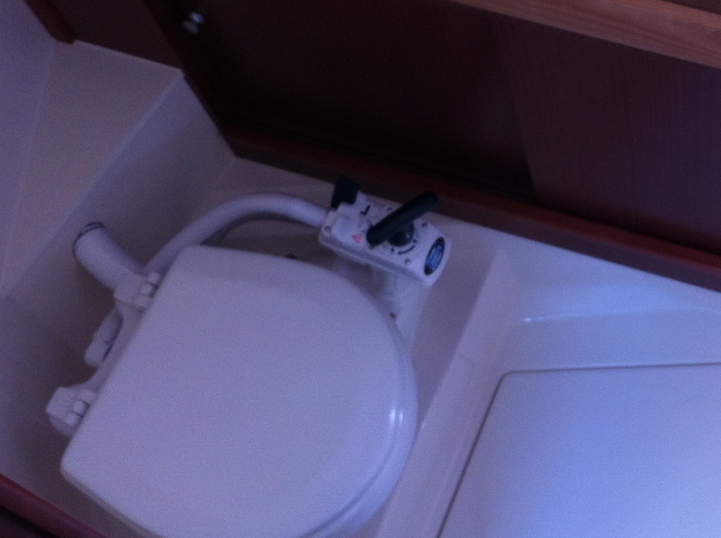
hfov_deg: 28.1
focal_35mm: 67
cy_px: 126
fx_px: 1393
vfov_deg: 21.7
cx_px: 627
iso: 100
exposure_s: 1/17
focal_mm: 3.85
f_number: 2.8
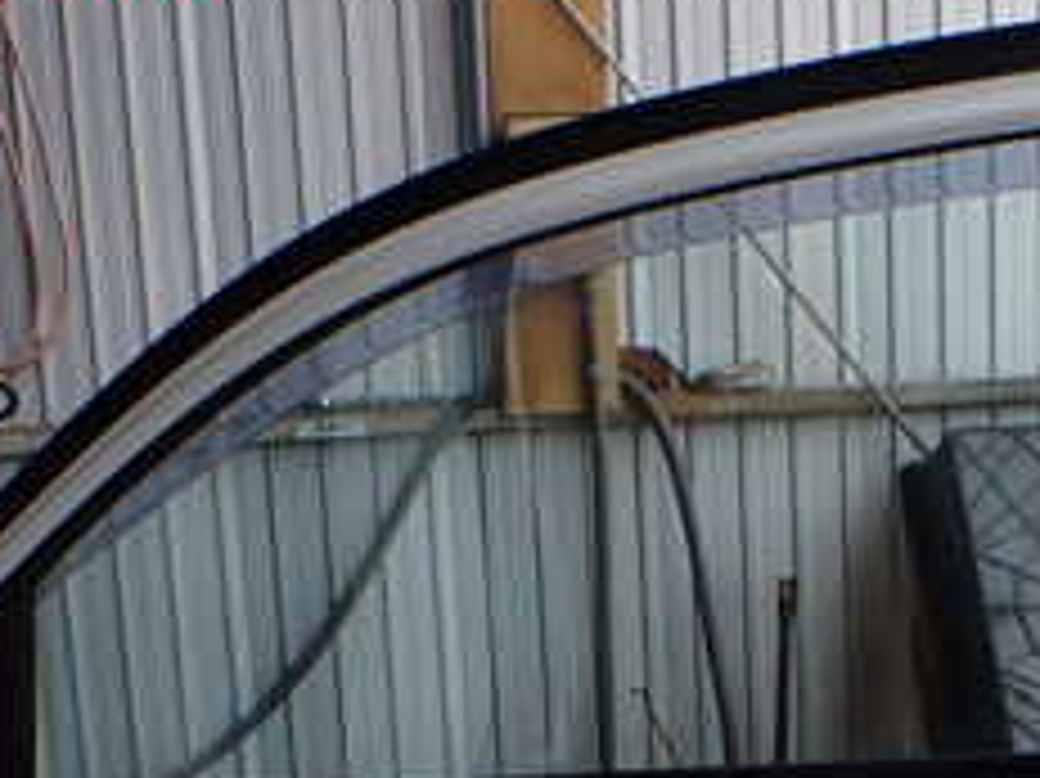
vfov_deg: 18.0
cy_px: 908
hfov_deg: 24.9
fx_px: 2342
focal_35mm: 78
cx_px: 707
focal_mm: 5.4
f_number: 3.2
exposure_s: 1/125
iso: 100
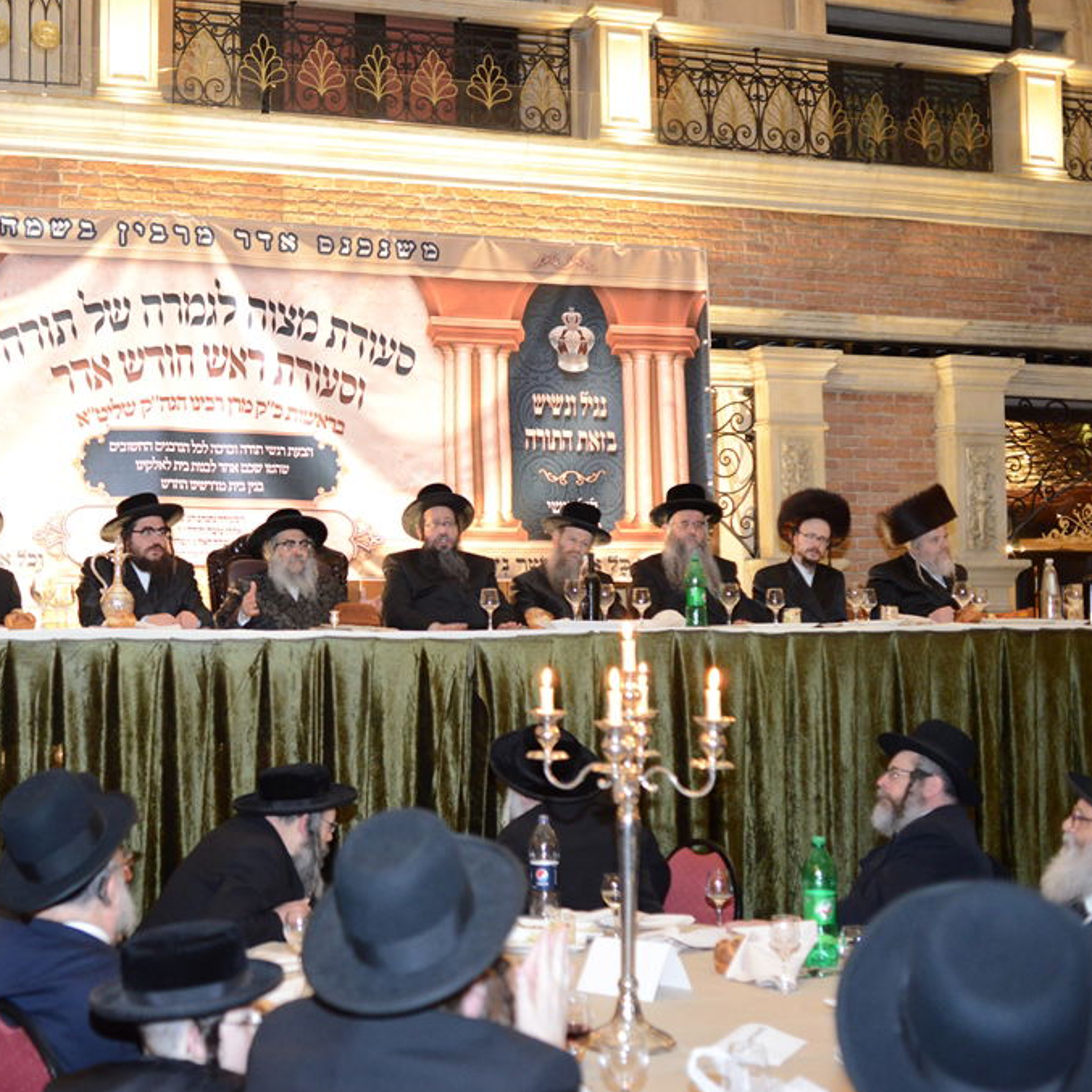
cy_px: 544
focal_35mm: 45
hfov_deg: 36.8
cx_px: 290
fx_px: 1606
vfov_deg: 37.6
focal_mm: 35
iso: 3200
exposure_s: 1/60
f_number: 3.5
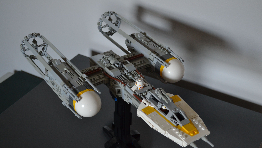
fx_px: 417
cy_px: 80
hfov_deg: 34.9
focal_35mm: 60
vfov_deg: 20.0
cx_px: 132
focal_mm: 38
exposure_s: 1/15
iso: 400
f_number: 5
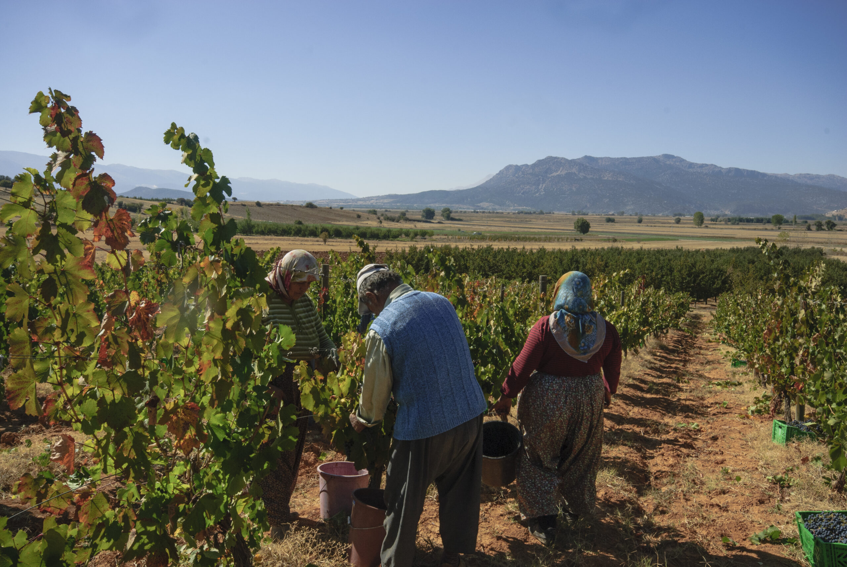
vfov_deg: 43.7
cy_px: 284
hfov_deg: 61.9
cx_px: 424
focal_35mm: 30
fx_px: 707
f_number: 14
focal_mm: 20
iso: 200
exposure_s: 1/200
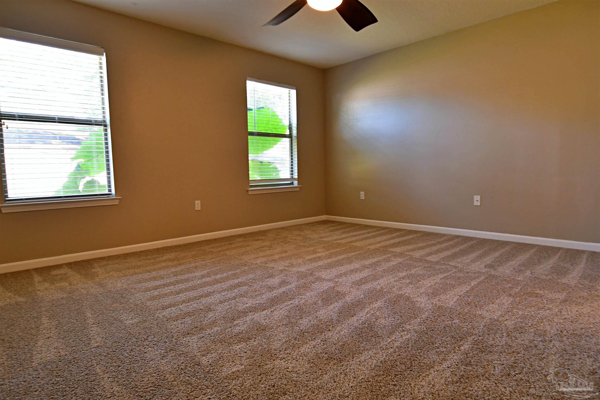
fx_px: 333
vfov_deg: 61.9
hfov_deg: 84.0
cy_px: 200
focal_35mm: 20
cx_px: 300
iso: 280
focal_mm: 10
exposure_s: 1/25
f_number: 4
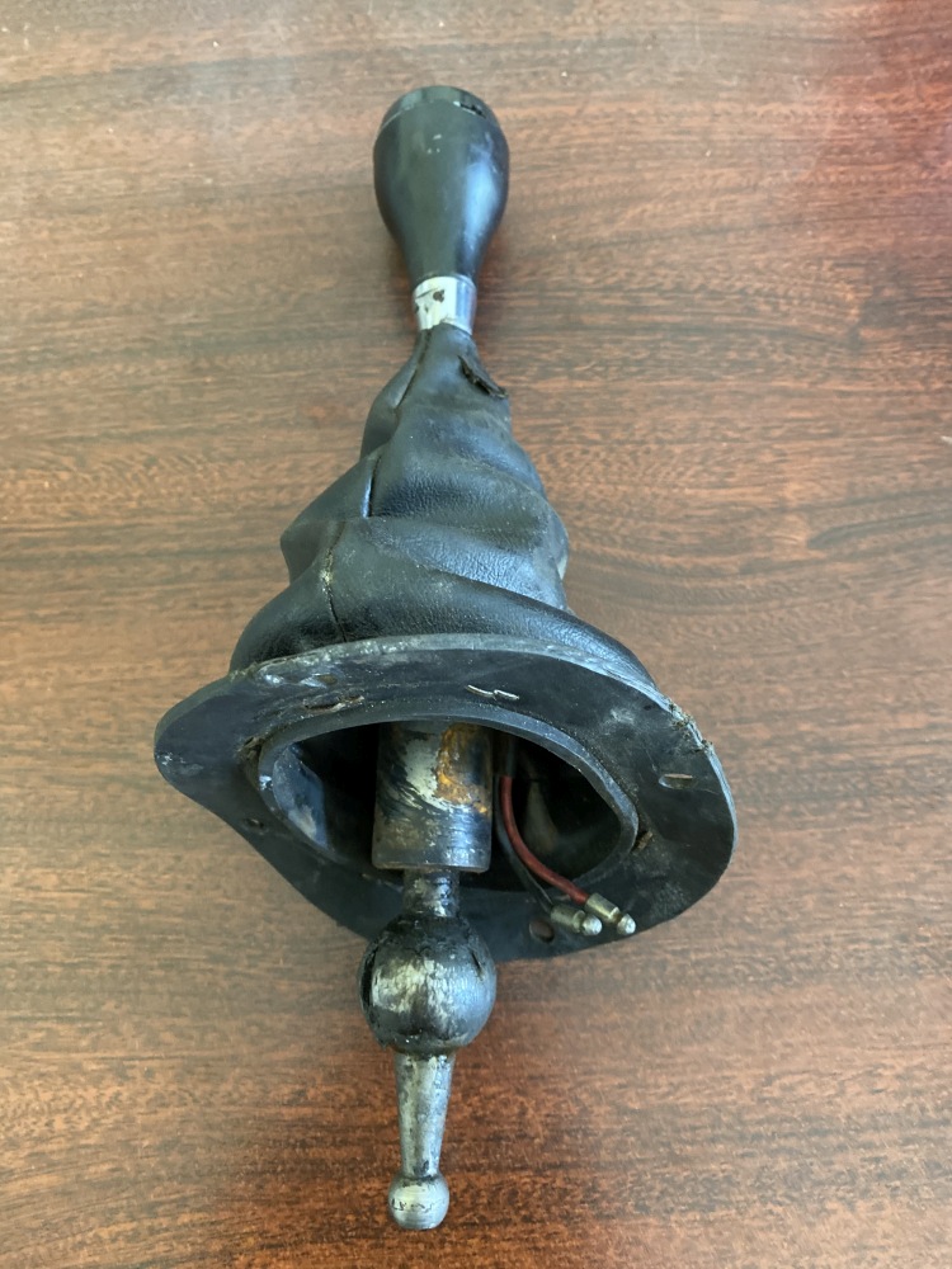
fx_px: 953
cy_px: 634
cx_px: 476
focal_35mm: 26
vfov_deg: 67.3
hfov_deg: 53.1
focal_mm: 4.25
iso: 640
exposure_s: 1/30
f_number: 1.8
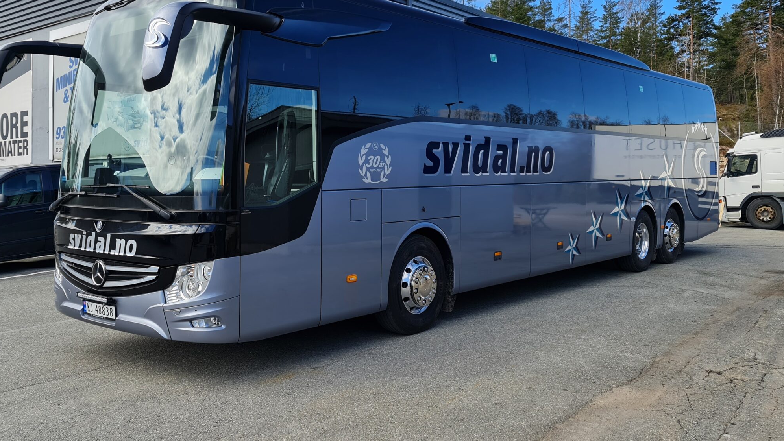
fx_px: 728
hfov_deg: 56.6
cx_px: 361
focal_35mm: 35
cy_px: 183
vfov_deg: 33.7
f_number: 1.8
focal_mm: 7
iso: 50
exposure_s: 1/564
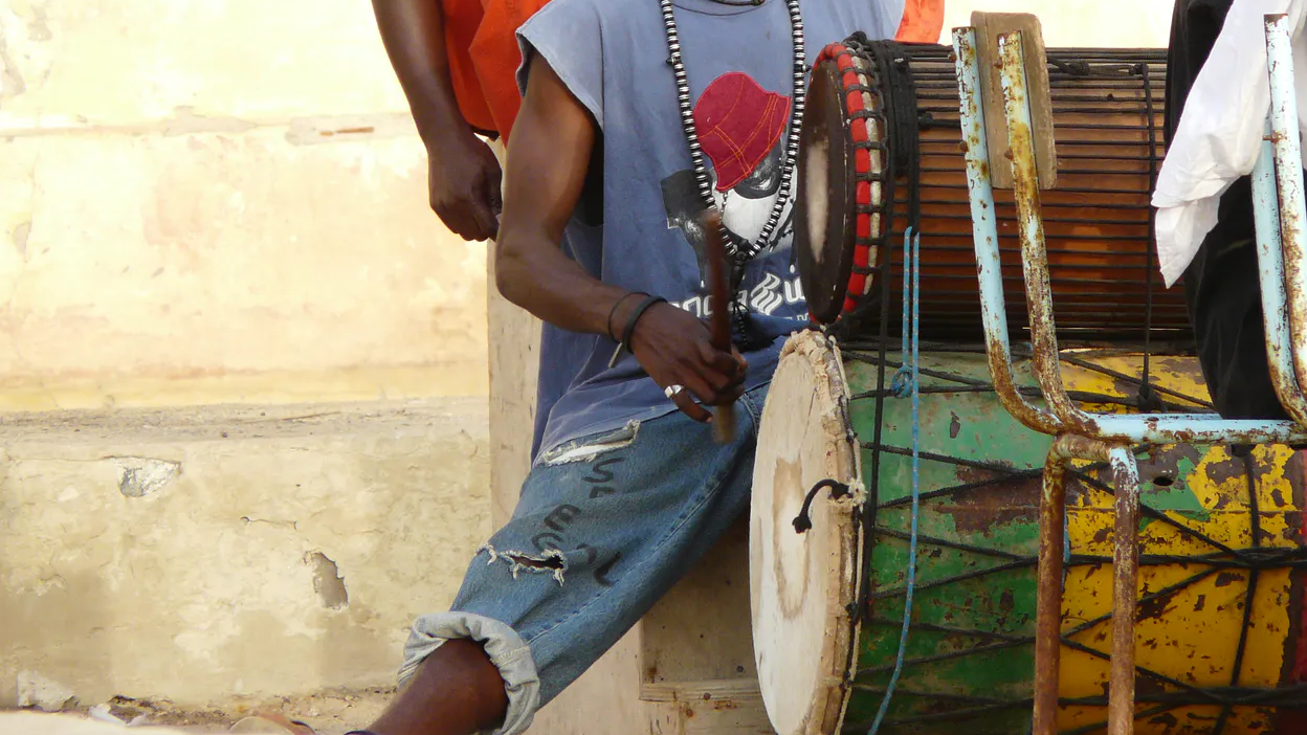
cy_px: 130
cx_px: 834
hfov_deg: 4.0
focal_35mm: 539
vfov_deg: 2.3
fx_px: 18680
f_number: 4
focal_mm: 63.3
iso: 100
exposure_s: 1/160
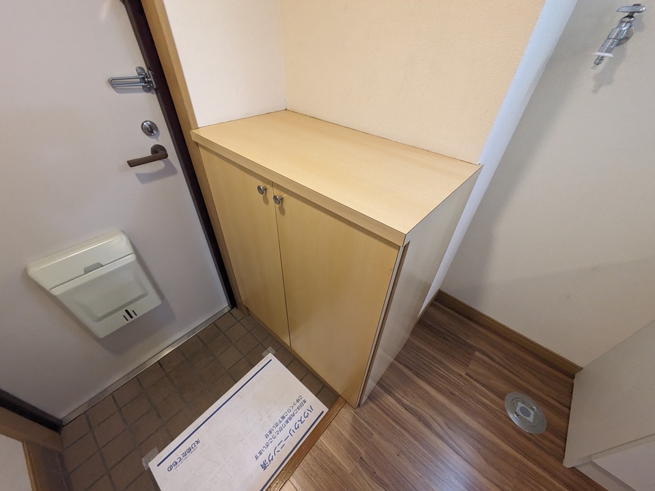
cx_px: 328
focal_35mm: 14
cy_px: 246
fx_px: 265
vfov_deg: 85.7
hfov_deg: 102.0
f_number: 2.2
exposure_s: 1/60
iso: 669
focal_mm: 1.83
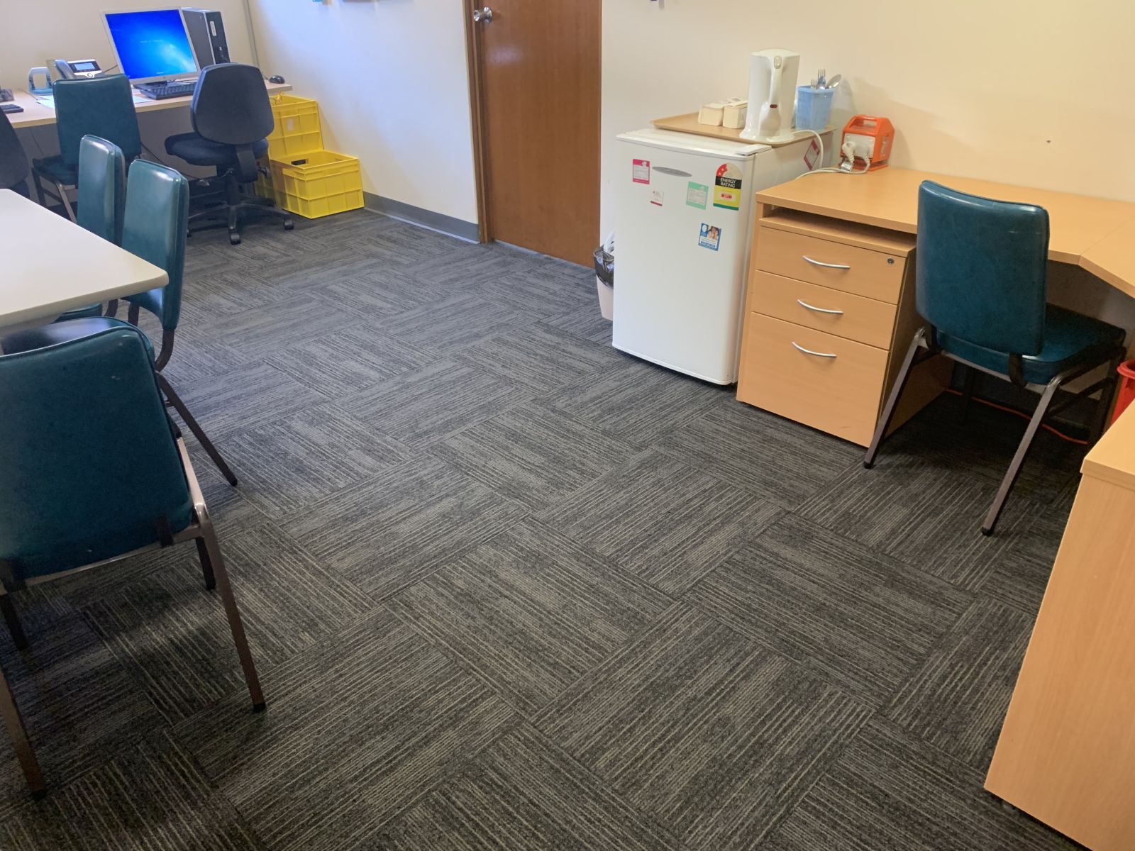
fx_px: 852
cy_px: 426
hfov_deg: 67.3
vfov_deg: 53.1
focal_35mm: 26
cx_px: 568
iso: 250
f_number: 1.8
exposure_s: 1/50
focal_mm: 4.25
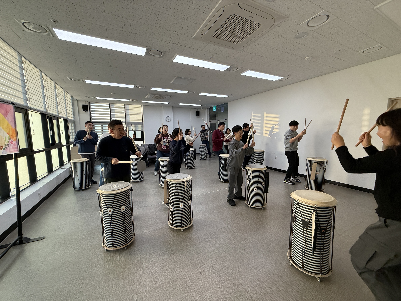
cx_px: 200
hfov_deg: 102.1
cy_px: 150
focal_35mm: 14
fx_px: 162
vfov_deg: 85.7
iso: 125
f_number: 2.2
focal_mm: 2.22
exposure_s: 1/120
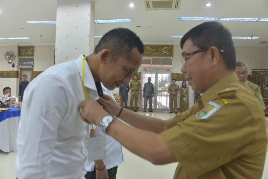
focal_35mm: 28
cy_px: 90
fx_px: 209
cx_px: 134
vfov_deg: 46.5
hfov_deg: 65.4
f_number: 6.3
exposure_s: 1/100
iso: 2000
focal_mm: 28
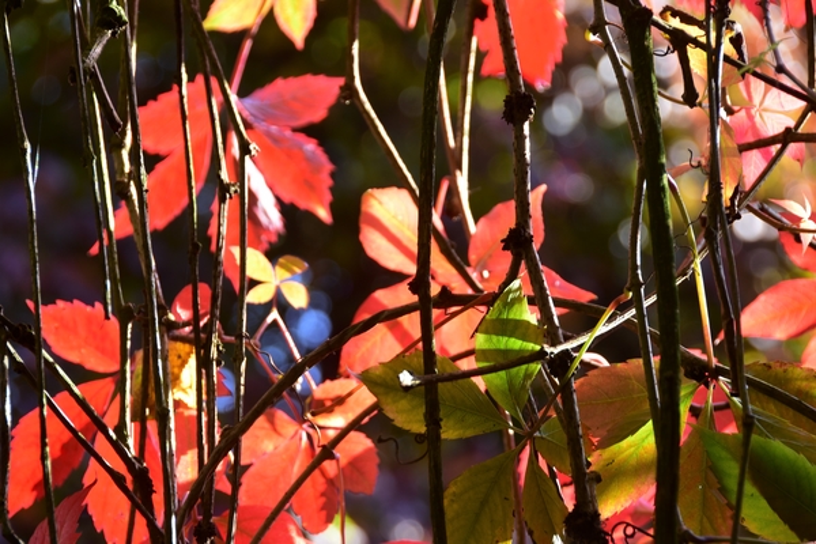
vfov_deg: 7.0
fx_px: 4420
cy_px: 272
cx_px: 408
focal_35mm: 195
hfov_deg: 10.5
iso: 250
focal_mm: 130
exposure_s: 1/60
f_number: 10
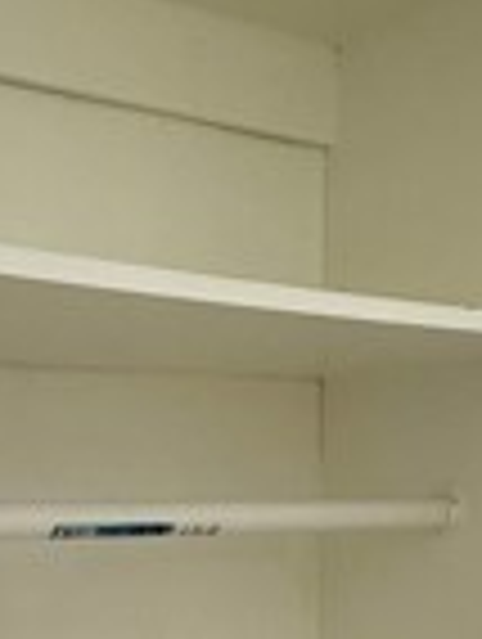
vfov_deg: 25.7
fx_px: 1166
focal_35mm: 63
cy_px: 860
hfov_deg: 23.3
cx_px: 279
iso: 320
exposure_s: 1/60
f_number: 2.2
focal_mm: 2.22
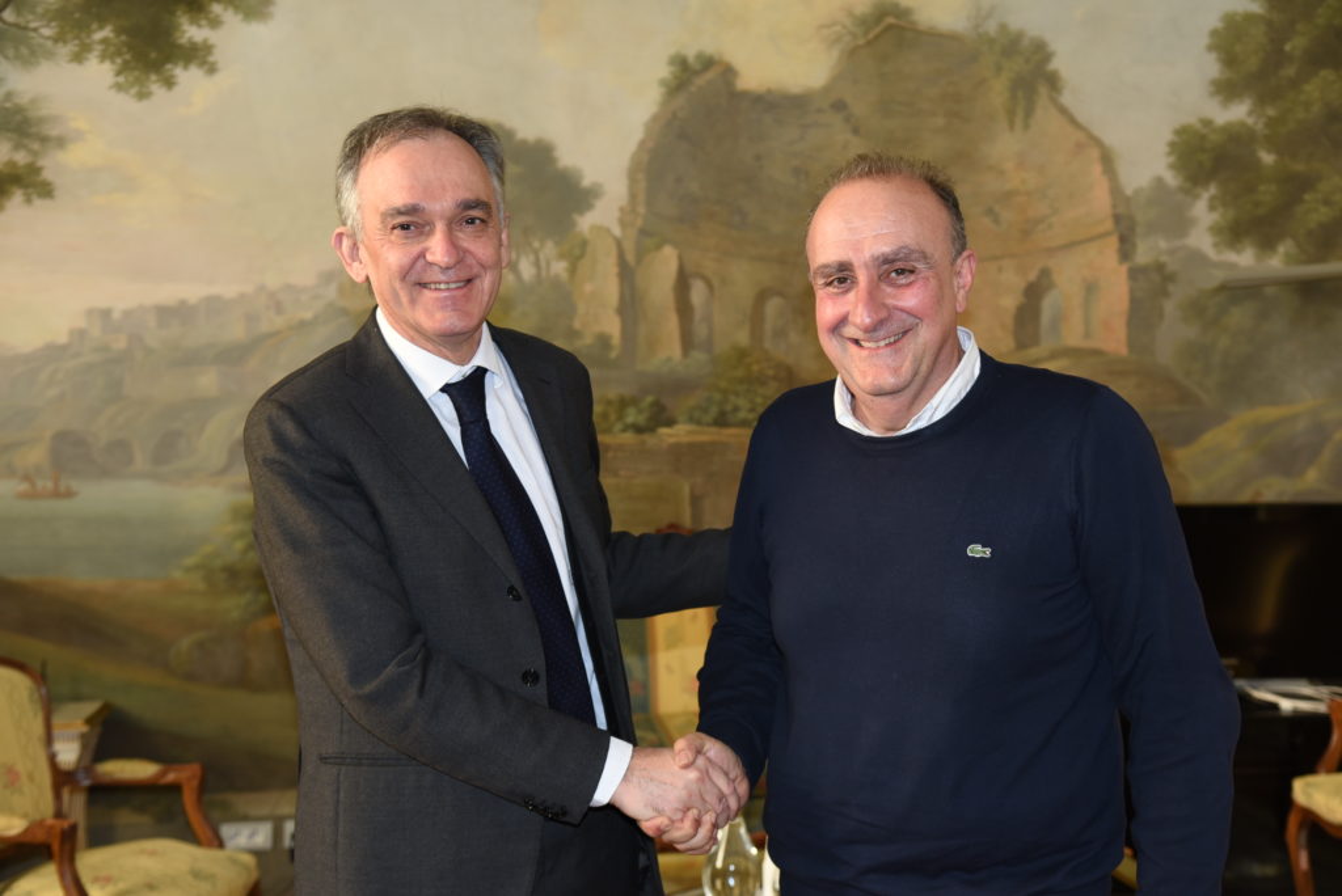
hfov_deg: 38.2
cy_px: 448
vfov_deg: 26.0
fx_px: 1939
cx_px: 671
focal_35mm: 52
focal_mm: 52
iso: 800
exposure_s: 1/80
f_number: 5
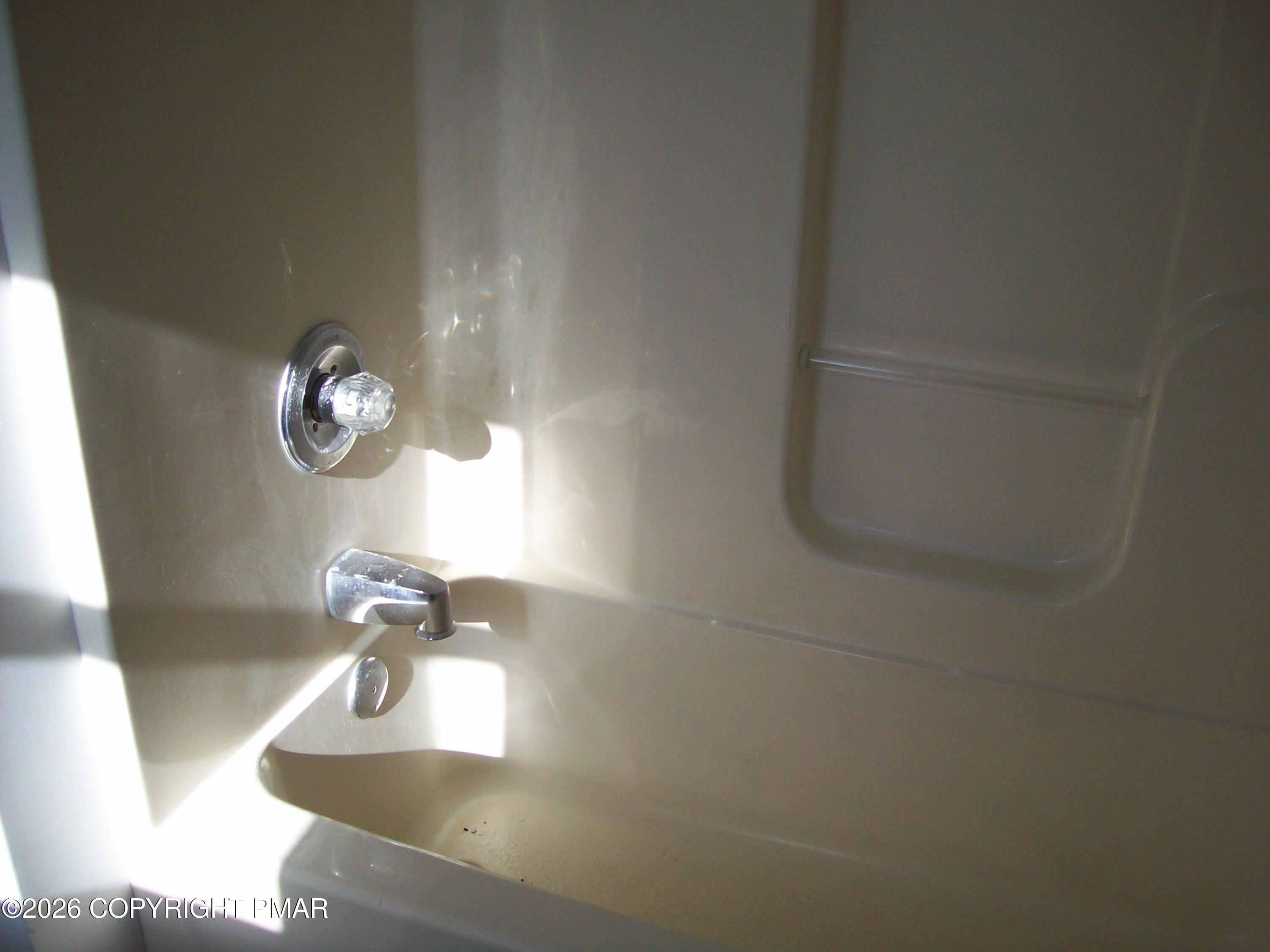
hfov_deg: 51.4
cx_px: 635
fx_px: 1321
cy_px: 476
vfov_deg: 39.7
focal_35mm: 36
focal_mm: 6
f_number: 2.7
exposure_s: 1/319
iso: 80
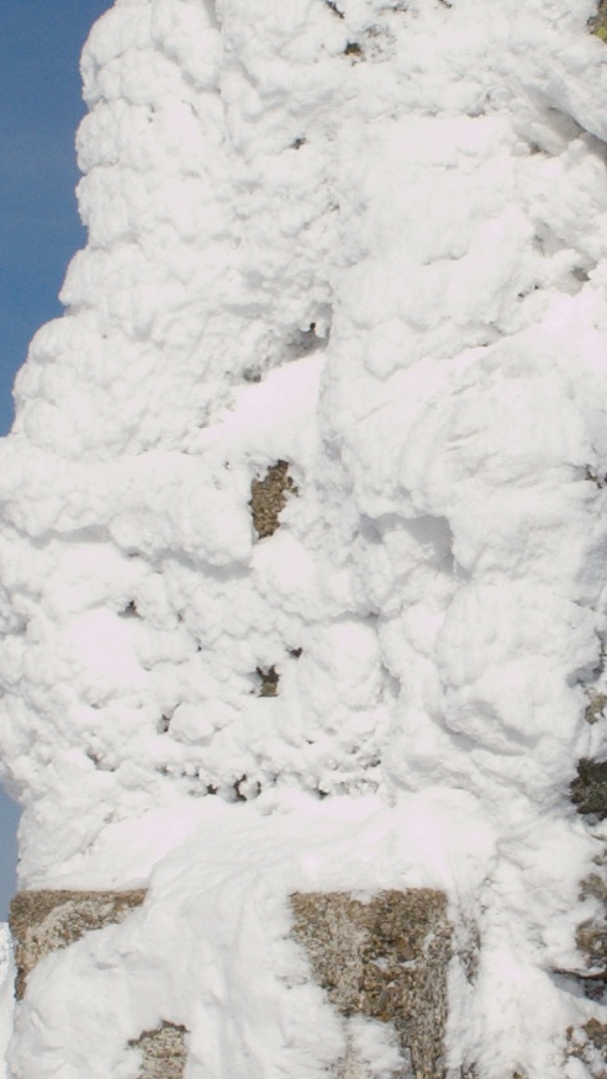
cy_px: 540
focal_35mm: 149
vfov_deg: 14.4
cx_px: 534
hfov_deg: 8.1
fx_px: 4265
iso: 200
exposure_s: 1/500
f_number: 11
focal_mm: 18
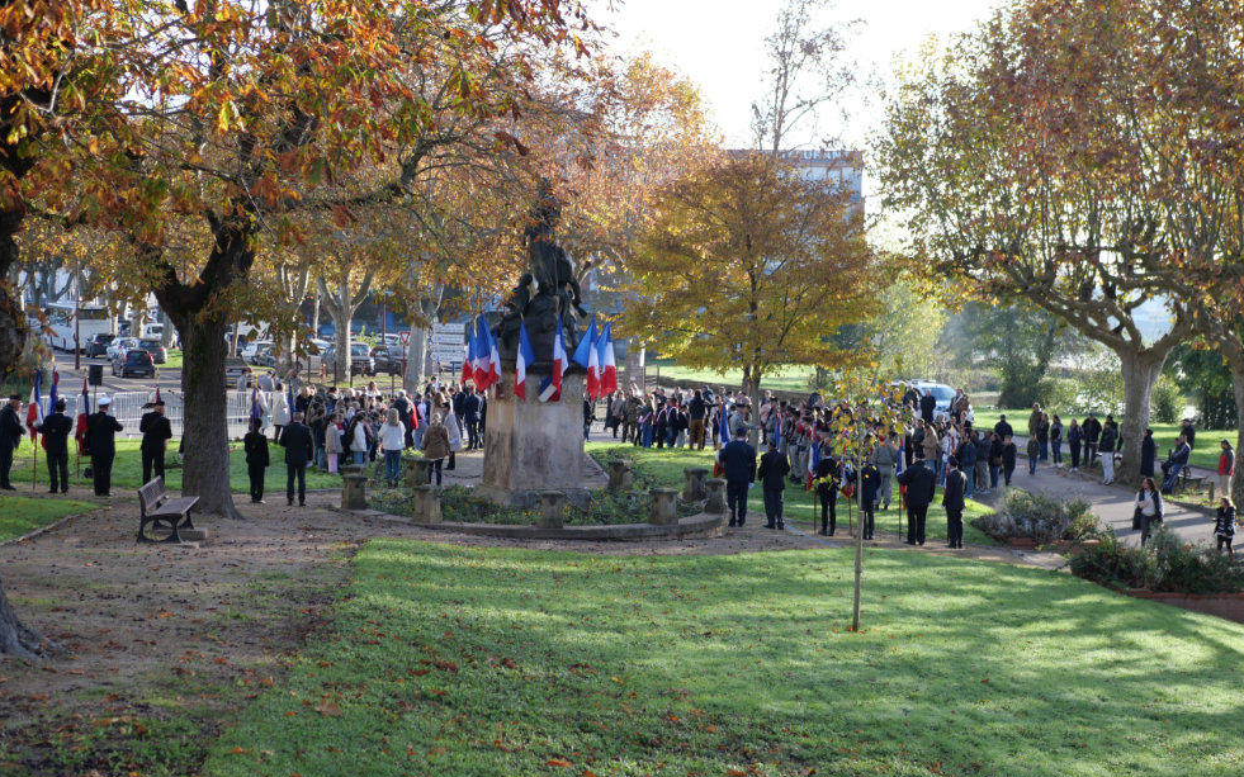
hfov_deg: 37.5
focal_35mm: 54
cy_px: 425
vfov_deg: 24.0
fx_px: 1831
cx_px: 632
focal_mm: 25
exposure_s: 1/1000
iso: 200
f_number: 2.2
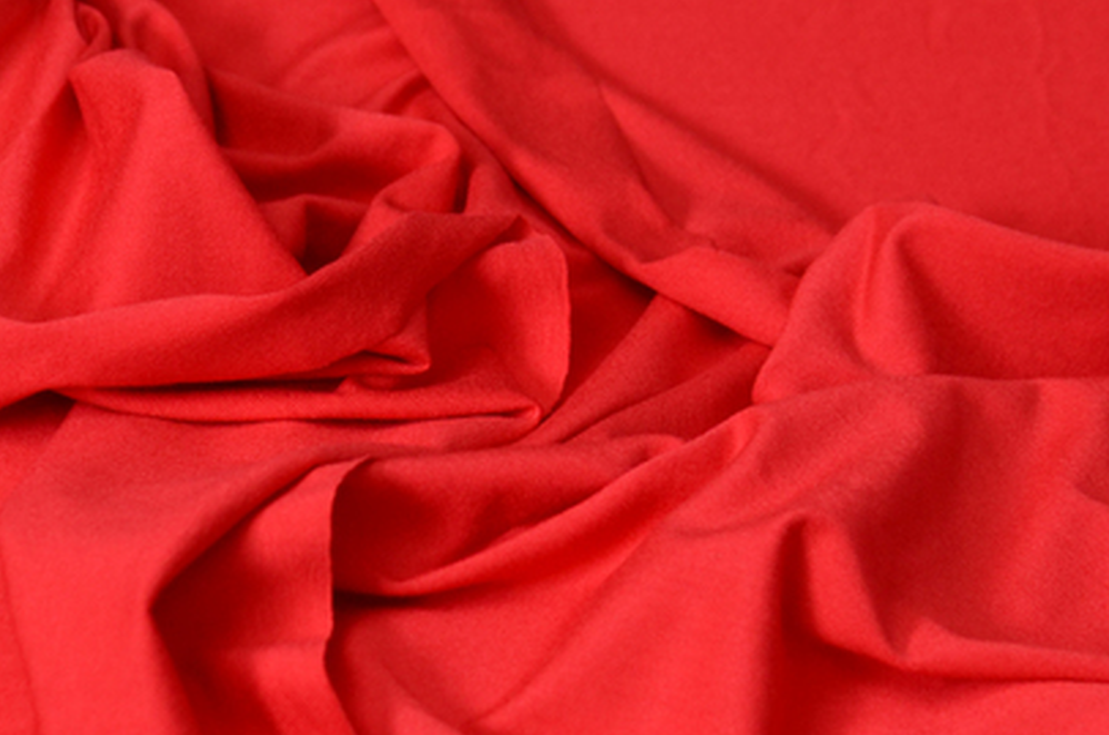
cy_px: 299
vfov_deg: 9.6
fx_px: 4366
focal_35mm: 142
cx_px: 309
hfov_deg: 14.4
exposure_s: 1/100
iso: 200
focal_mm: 32
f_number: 4
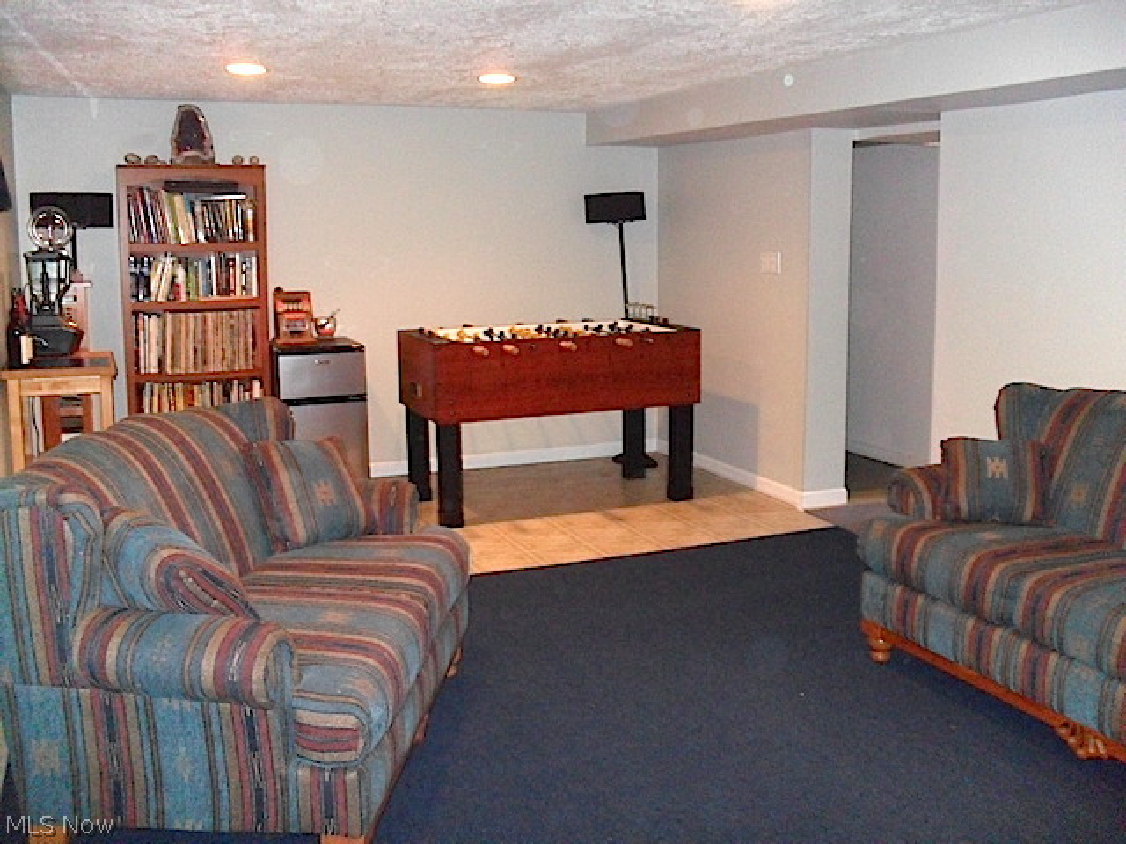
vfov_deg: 40.7
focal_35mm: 35
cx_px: 563
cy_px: 422
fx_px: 1138
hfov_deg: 52.6
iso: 480
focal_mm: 6.3
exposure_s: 1/45
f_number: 3
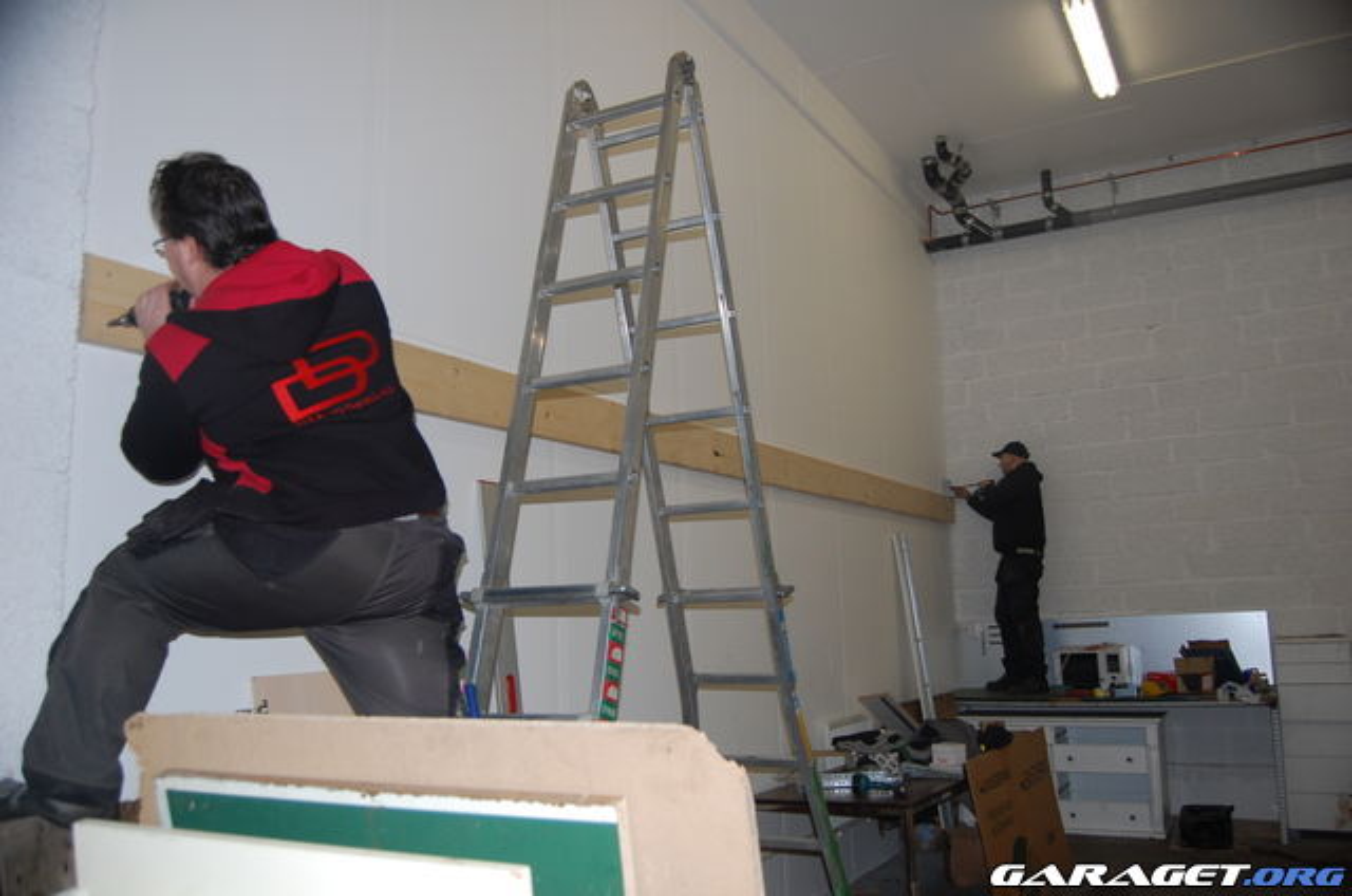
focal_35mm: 27
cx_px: 676
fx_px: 1012
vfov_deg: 47.7
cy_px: 448
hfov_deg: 67.5
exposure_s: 1/60
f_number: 3.5
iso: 400
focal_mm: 18
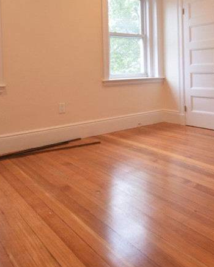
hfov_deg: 44.4
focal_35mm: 33
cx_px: 128
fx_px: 261
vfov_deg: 52.1
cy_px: 71
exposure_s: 1/80
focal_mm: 10
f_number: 4.5
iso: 400
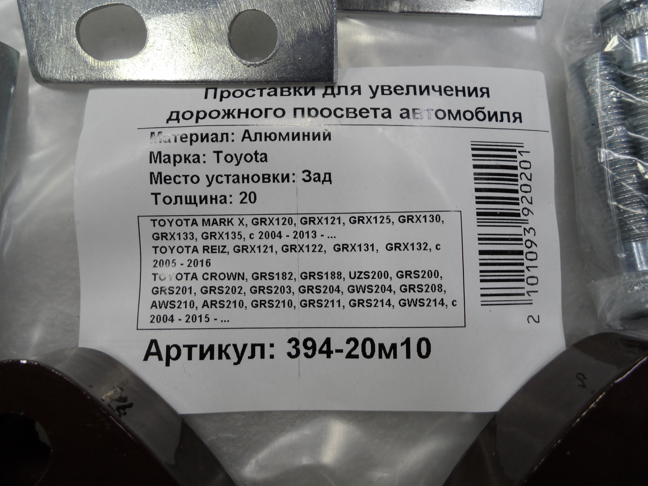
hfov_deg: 69.4
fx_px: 468
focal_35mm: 25
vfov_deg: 54.9
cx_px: 324
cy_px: 243
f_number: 2.5
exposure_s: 1/30
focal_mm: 4.5
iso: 80
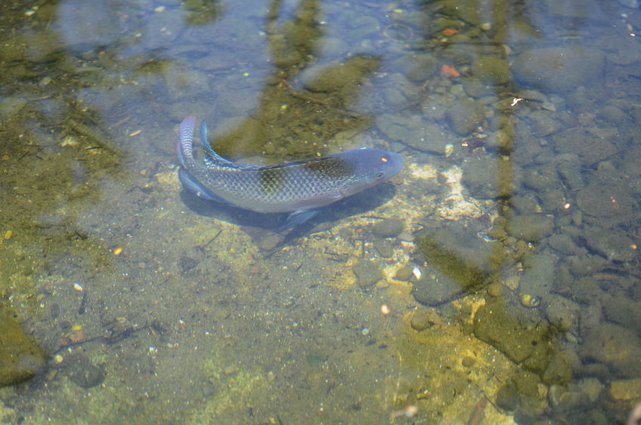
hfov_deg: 33.2
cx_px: 310
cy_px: 184
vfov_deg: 22.3
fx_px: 1077
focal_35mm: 61
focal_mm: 35
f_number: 2.2
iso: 100
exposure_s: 1/1250
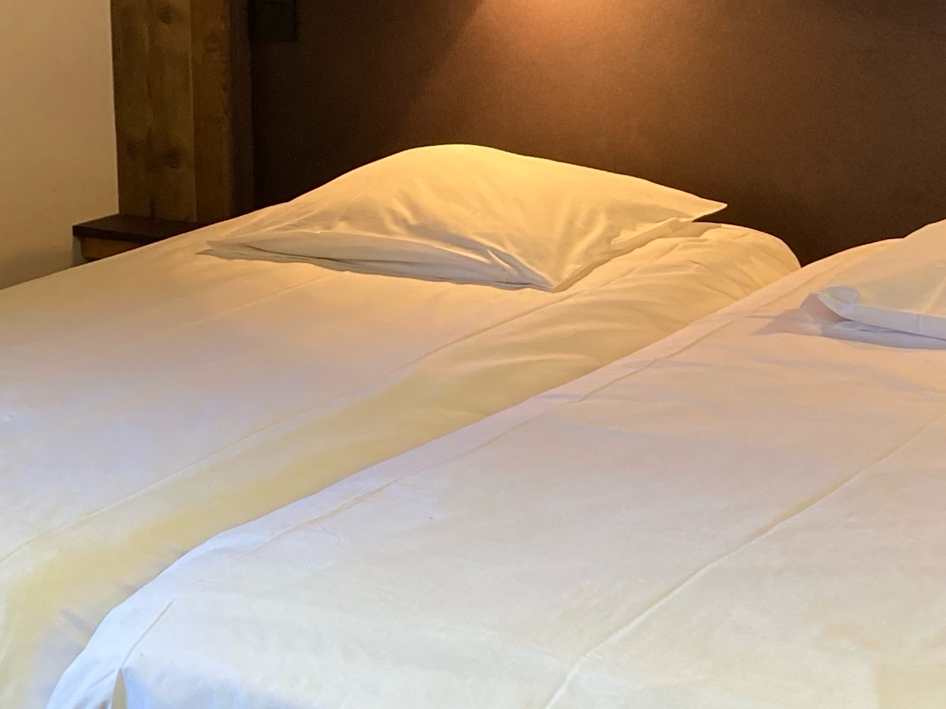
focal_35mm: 87
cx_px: 316
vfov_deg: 17.0
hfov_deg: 22.4
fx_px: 2377
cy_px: 384
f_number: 1.8
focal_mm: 3.99
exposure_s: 1/50
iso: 100
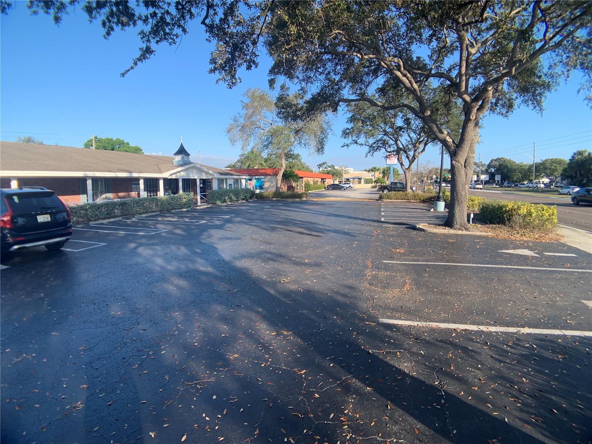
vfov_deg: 53.1
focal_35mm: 26
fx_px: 445
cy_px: 222
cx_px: 296
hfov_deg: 67.3
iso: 25
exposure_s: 1/887
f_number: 1.8
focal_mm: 4.25
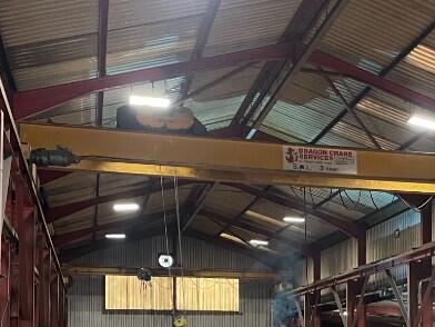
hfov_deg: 27.9
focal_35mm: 68
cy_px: 320
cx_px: 356
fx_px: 855
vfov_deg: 21.0
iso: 250
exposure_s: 1/50
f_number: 1.6
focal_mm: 4.2
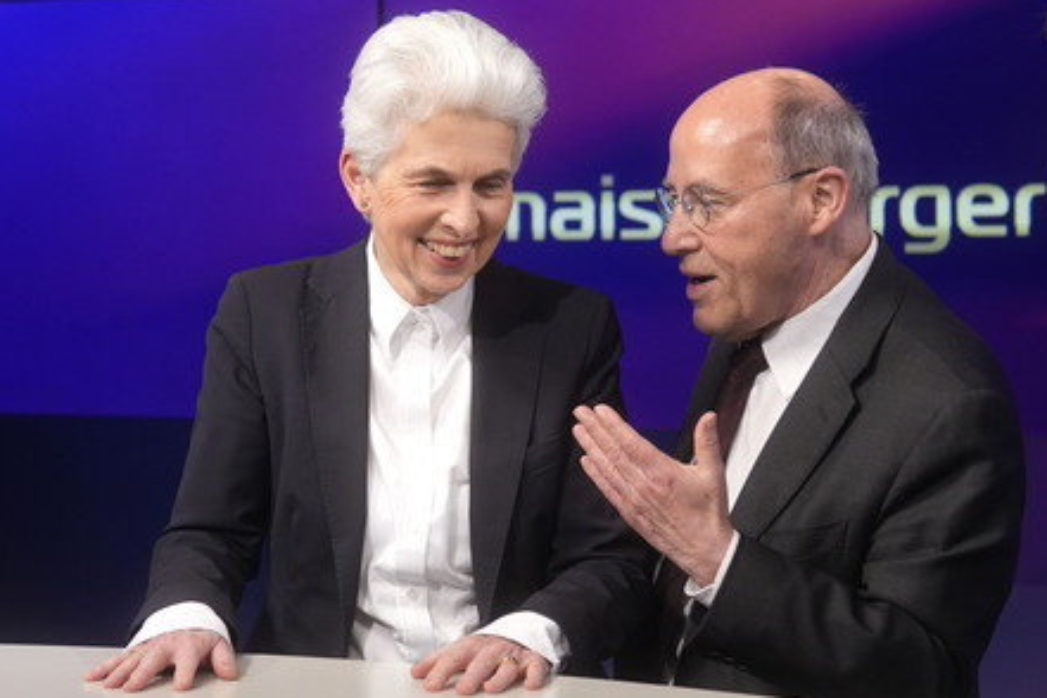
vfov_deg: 29.2
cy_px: 347
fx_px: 1338
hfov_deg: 42.7
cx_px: 531
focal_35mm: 46
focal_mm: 30
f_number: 2.2
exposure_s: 1/200
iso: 640
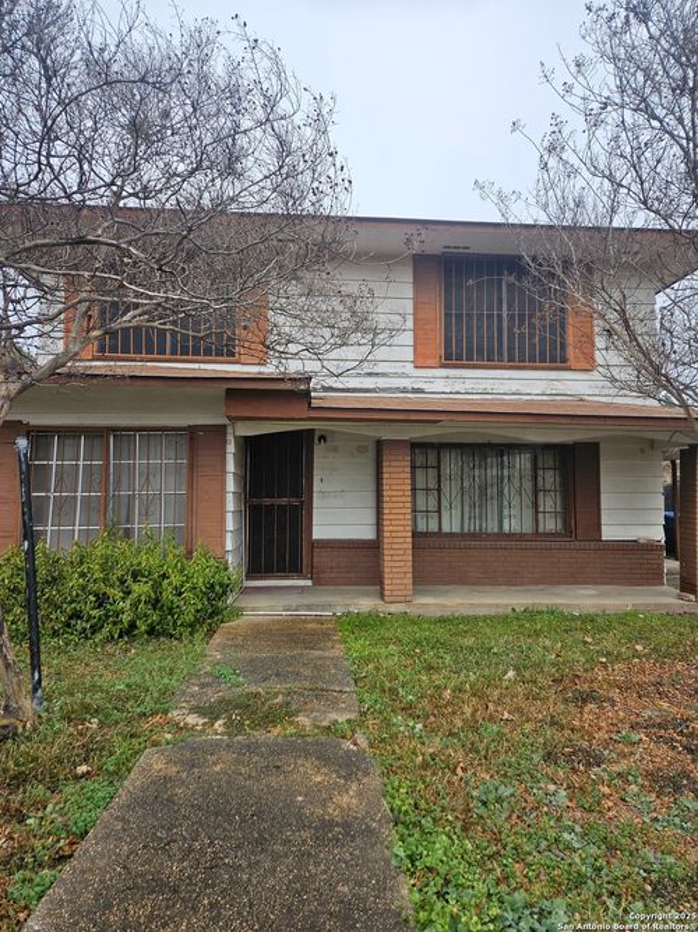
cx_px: 349
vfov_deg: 73.9
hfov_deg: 58.9
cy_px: 466
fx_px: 619
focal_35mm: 23
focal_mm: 5.4
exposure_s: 1/417
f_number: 1.8
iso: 40
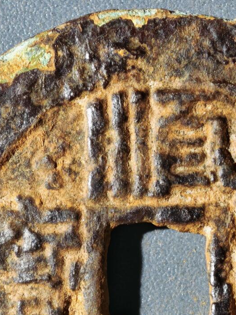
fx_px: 2136
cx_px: 167
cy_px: 223
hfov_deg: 6.3
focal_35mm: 235
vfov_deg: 8.4
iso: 125
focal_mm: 9
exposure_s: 1/100
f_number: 2
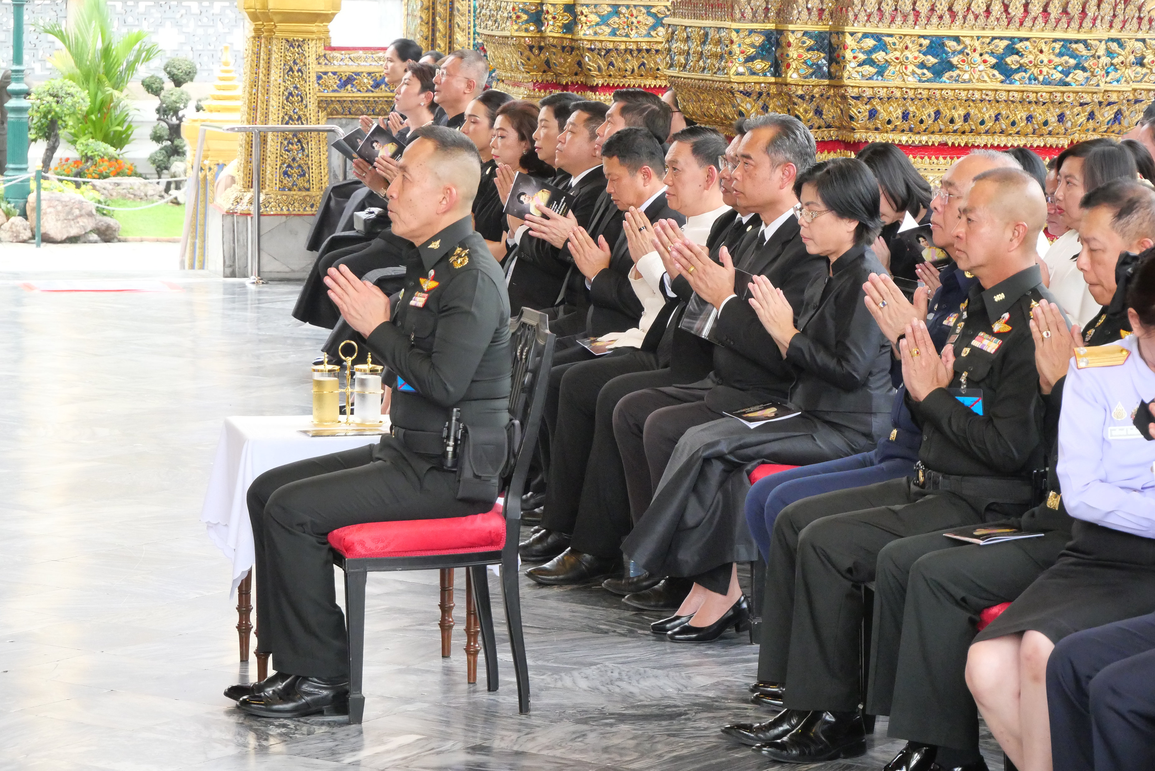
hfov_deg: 16.5
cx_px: 578
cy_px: 386
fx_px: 3981
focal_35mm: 124
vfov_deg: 11.1
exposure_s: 1/400
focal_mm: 60
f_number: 5.6
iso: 3200
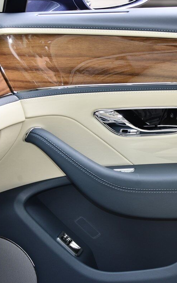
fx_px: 833
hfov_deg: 12.0
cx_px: 181
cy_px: 140
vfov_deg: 19.3
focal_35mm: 108
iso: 320
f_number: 5
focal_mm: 70
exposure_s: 1/80
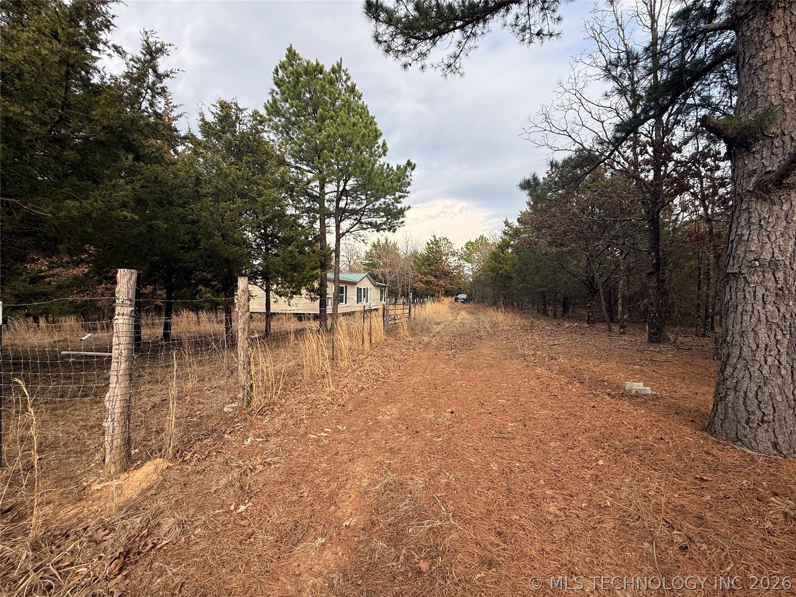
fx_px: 322
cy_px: 298
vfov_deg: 85.7
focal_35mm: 14
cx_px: 398
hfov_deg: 102.1
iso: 64
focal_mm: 2.22
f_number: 2.2
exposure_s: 1/494
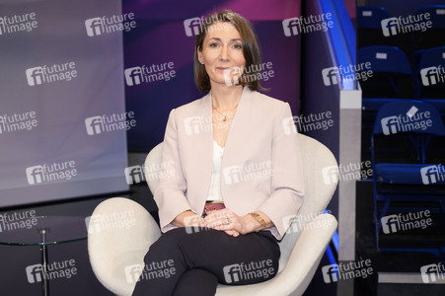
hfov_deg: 34.5
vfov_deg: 23.3
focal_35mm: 58
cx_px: 222
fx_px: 716
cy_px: 148
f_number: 5
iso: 2000
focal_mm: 58
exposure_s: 1/160
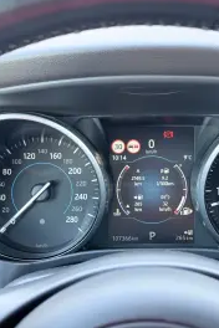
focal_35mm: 68
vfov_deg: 29.7
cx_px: 153
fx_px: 620
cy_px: 163
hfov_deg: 19.9
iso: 200
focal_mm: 6.76
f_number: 1.78
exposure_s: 1/60
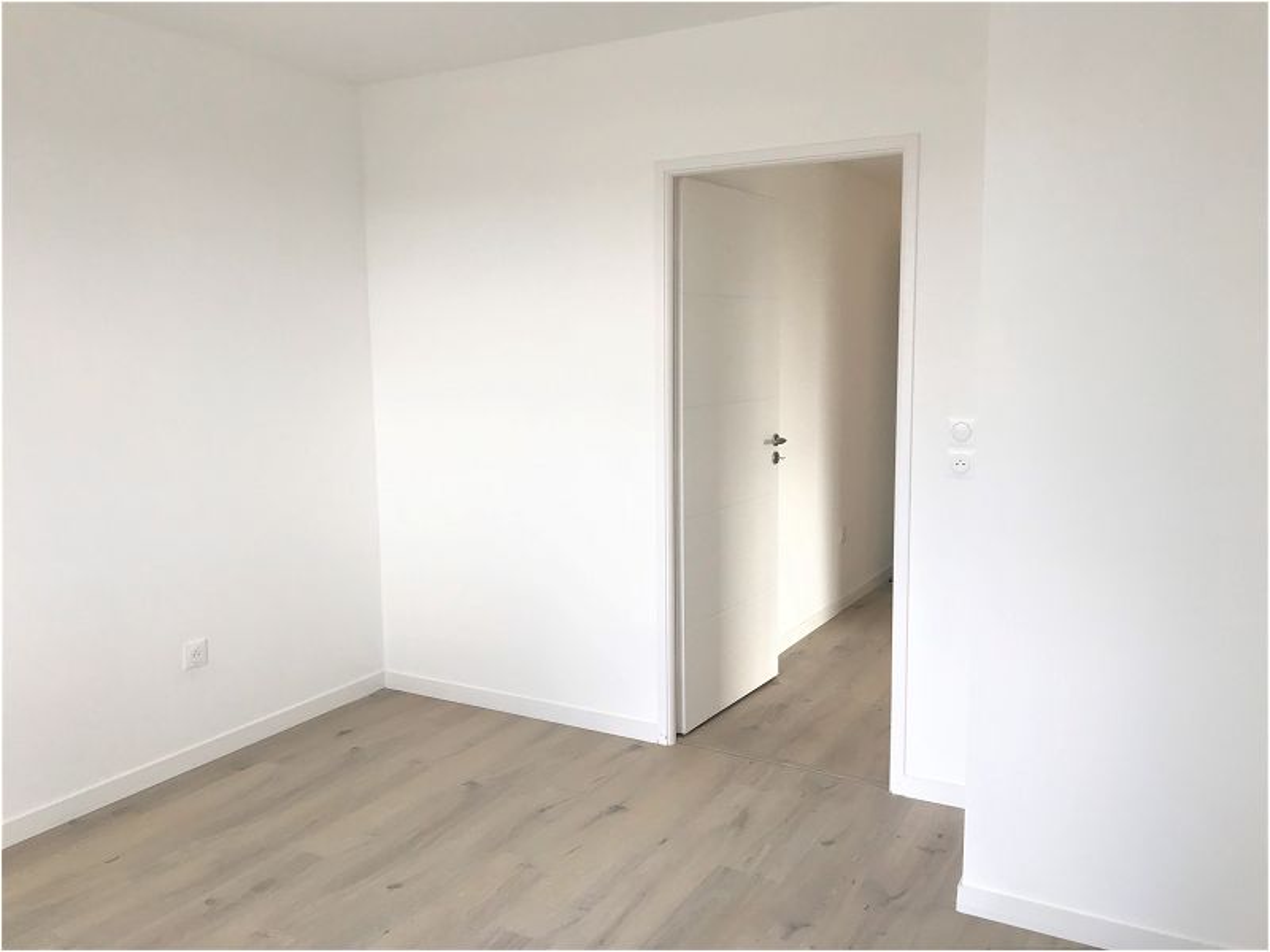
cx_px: 635
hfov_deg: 63.4
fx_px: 1027
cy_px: 476
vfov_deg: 49.7
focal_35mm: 28
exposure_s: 1/100
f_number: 1.8
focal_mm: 3.99
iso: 40
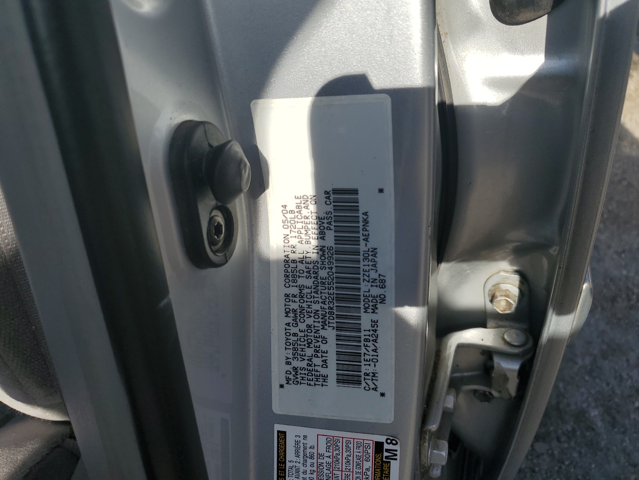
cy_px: 240
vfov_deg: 53.1
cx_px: 320
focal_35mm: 26
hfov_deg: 67.3
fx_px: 480
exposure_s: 1/3333
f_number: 1.5
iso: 50
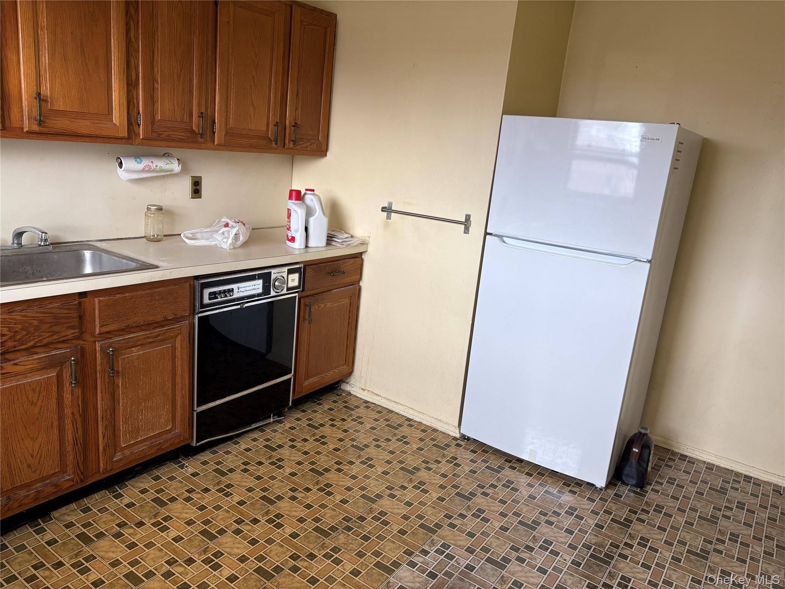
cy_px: 294
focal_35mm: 26
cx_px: 392
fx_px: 590
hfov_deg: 67.3
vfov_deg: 53.1
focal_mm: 5.96
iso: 125
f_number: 1.6
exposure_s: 1/60
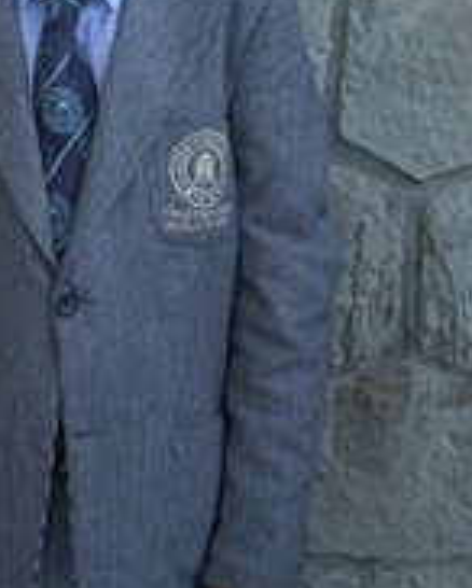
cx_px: 5
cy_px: 84
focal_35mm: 127
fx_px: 2214
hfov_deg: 12.0
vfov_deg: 15.0
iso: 400
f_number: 7.1
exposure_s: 1/125
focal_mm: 55
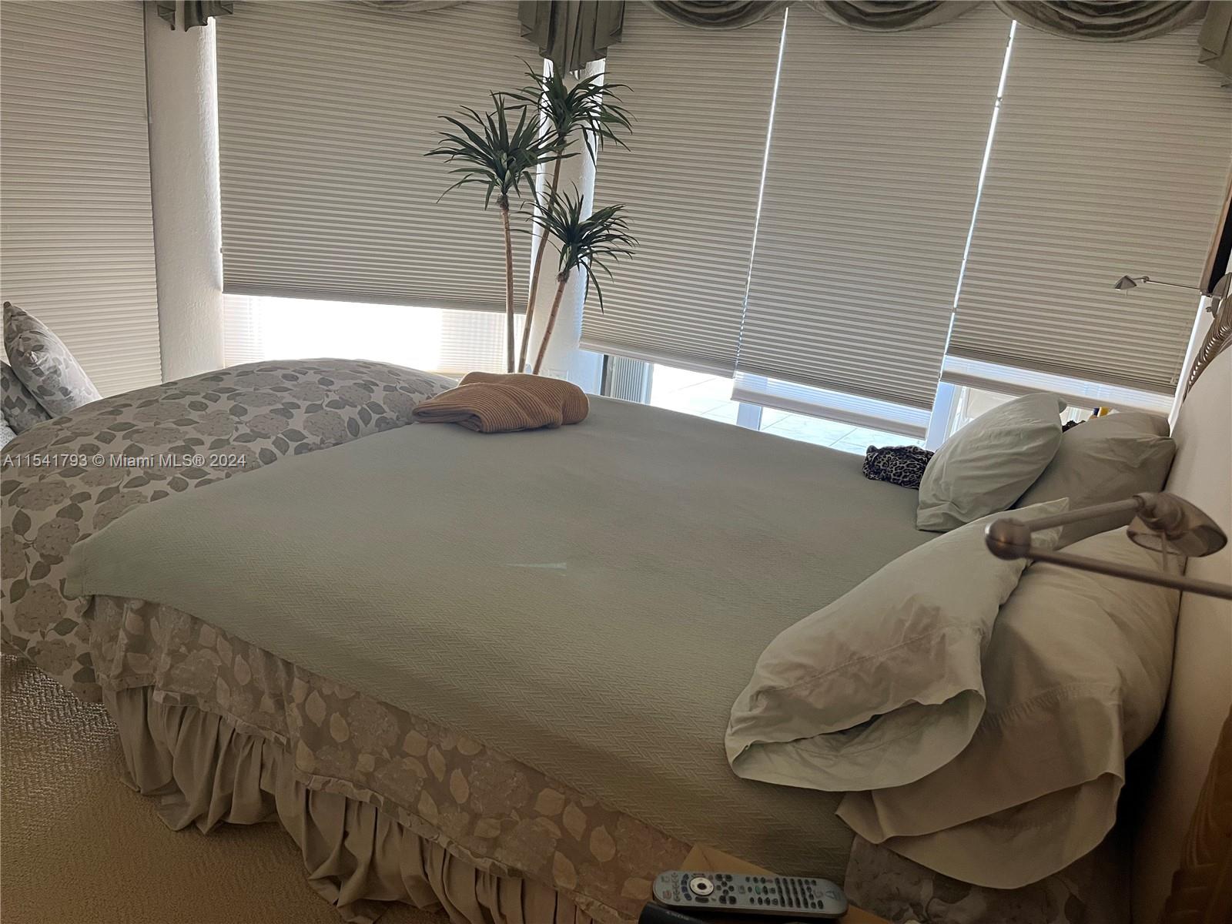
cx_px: 616
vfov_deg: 53.1
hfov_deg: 67.3
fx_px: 925
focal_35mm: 26
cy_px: 462
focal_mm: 5.1
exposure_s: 1/60
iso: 200
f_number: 1.6
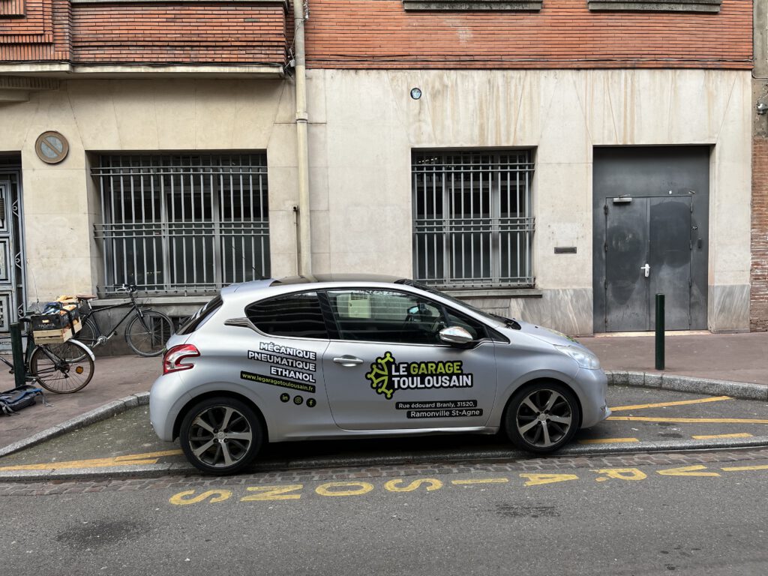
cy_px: 288
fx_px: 577
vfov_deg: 53.1
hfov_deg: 67.3
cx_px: 384
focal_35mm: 26
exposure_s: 1/437
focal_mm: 5.1
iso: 50
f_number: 1.6
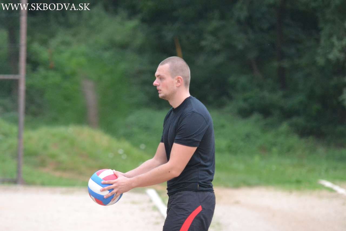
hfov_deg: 8.6
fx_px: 2306
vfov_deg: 5.7
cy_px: 116
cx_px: 173
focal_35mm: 240
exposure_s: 1/4000
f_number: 3.2
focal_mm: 160
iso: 3200
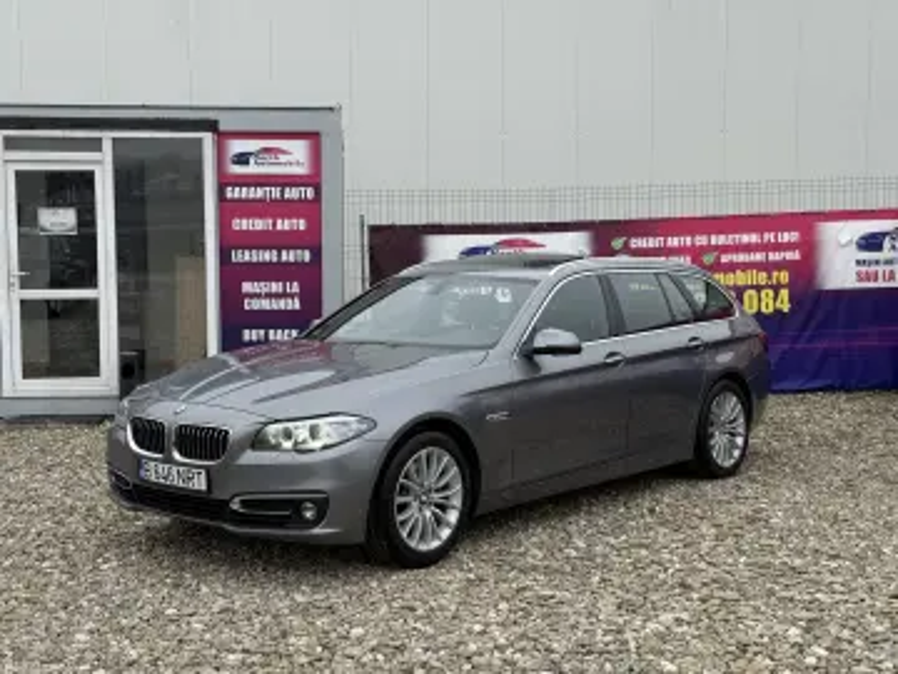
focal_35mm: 48
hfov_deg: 39.7
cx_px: 449
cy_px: 337
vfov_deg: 30.3
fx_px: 1245
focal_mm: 6.76
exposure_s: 1/975
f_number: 1.78
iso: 80
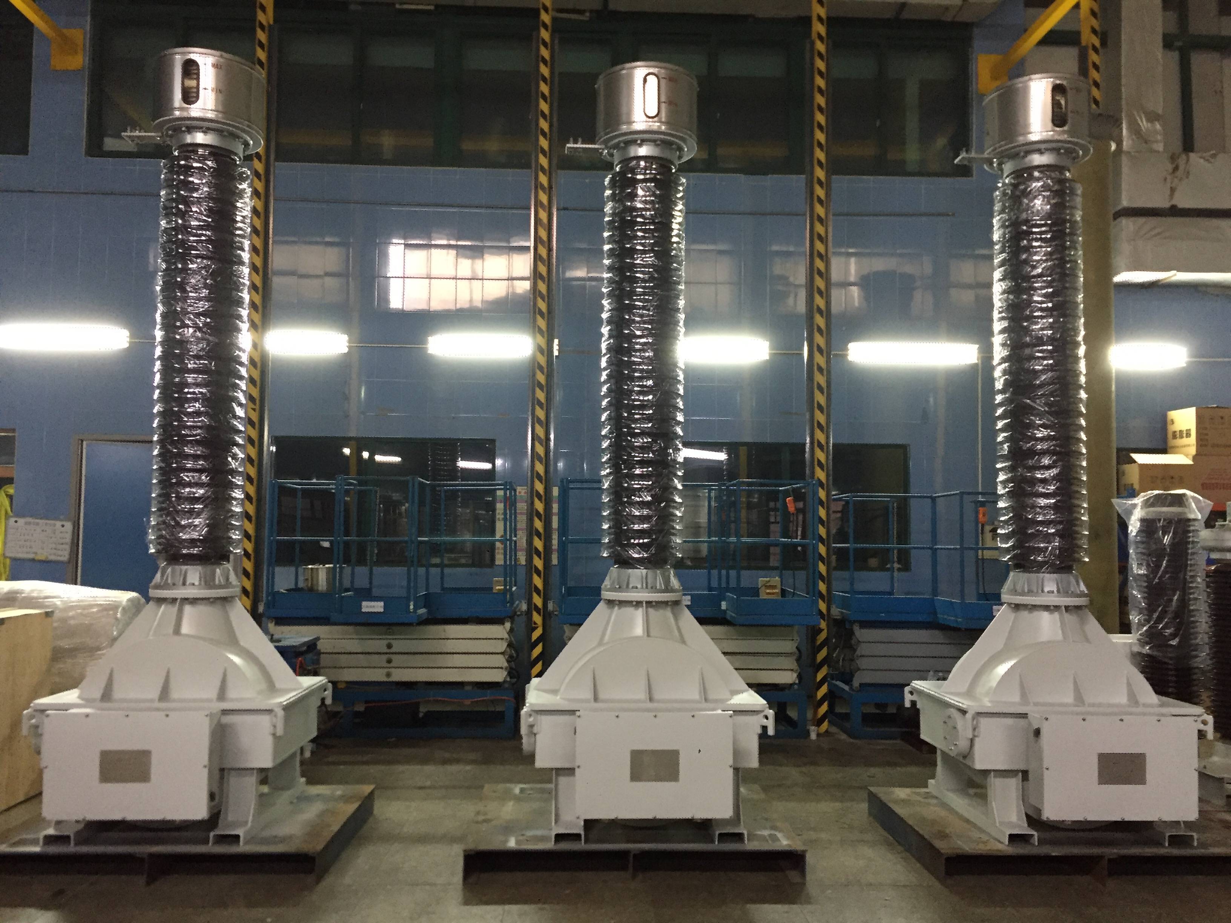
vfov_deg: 48.2
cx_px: 616
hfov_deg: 61.7
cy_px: 462
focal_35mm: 29
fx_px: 1031
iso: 250
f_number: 2.2
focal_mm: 4.15
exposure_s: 1/20
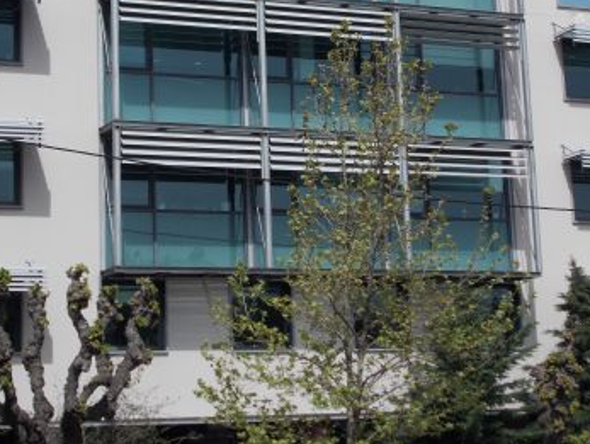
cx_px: 265
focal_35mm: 95
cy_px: 132
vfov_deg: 15.5
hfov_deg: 20.6
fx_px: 1621
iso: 80
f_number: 13.3
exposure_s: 1/80
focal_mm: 11.8
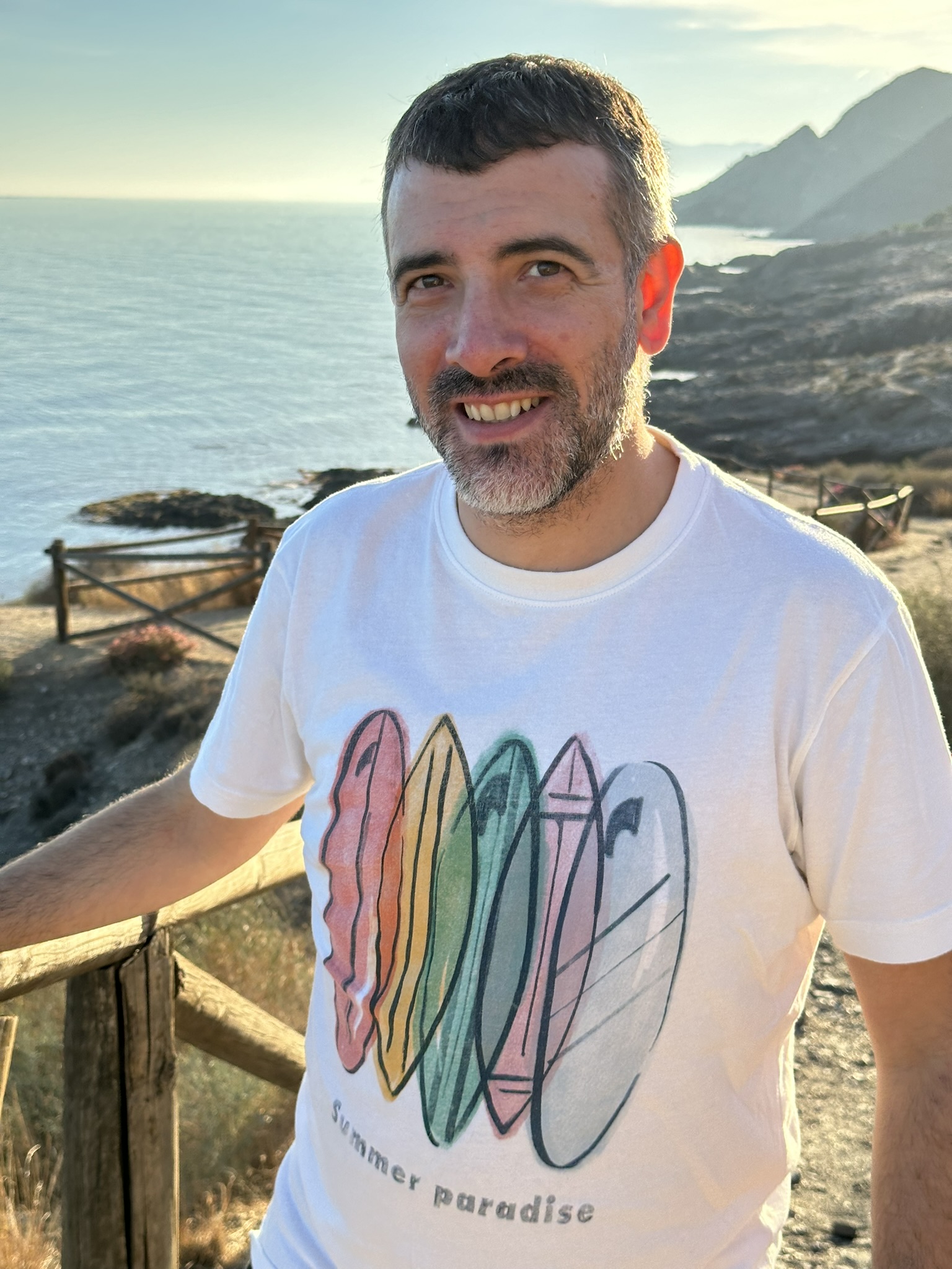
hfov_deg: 30.3
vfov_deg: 39.7
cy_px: 634
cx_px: 476
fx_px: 1760
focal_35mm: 48
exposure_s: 1/1783
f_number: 1.78
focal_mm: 6.86
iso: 64
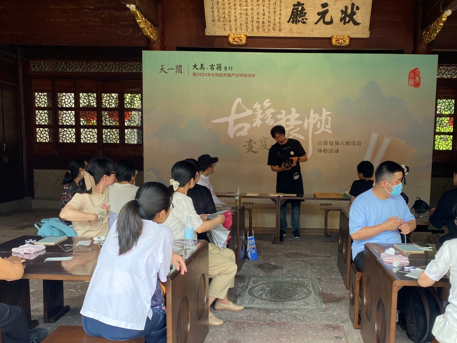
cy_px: 207
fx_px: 462
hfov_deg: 52.2
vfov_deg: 40.5
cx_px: 281
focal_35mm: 35
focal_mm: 4.25
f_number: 1.8
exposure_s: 1/121
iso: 50
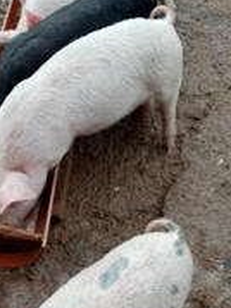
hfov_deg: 25.2
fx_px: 517
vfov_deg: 33.0
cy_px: 200
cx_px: 105
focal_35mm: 58
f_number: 1.8
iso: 199
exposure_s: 1/100
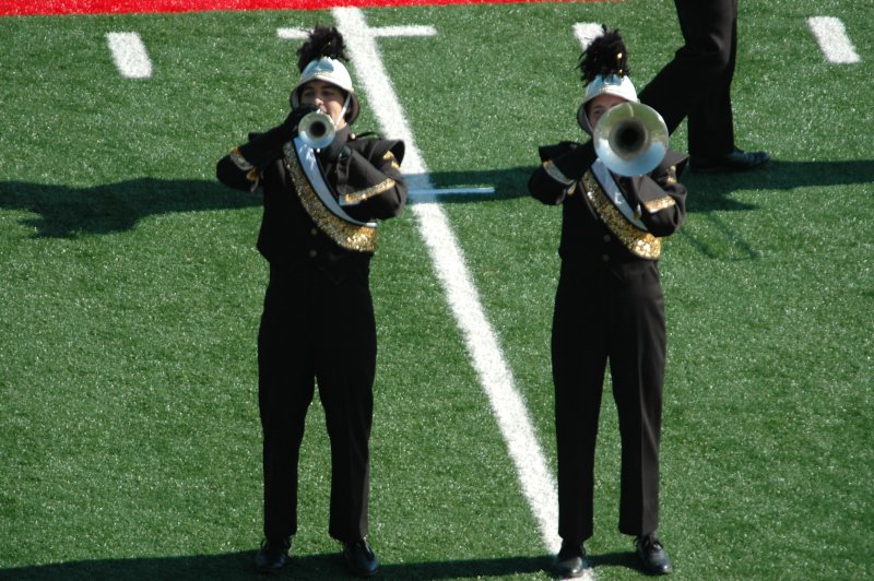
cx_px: 437
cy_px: 290
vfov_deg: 2.3
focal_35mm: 600
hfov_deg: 3.4
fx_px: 14554
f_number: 5.6
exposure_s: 1/500
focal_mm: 400
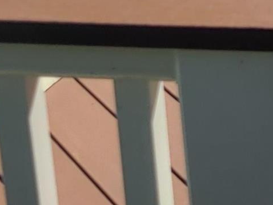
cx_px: 543
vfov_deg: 8.5
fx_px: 1318
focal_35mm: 167
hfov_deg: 10.8
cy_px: -186
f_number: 1.8
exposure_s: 1/1571
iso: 40
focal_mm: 5.4
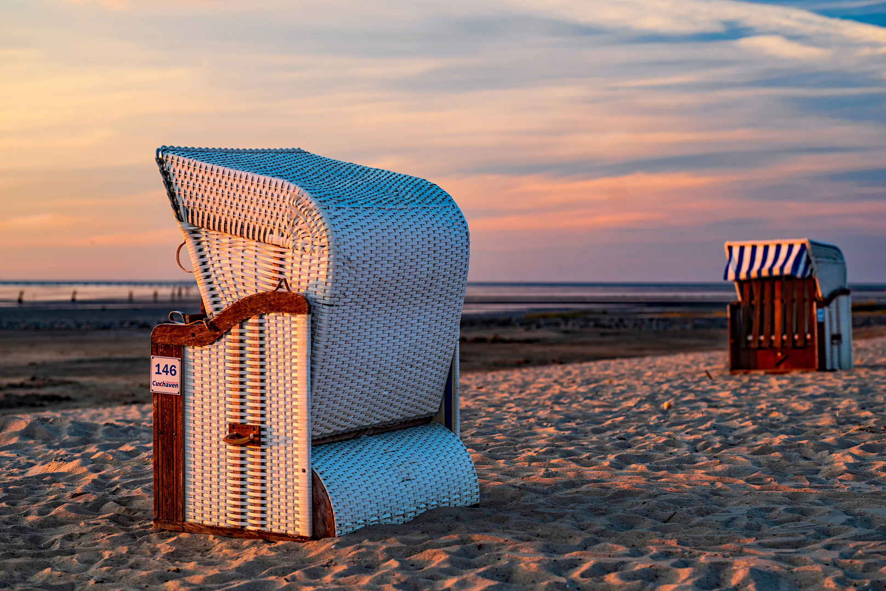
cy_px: 296
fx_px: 2093
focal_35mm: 85
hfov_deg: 23.9
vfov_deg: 16.1
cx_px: 443
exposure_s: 1/100
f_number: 3.2
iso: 100
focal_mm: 85
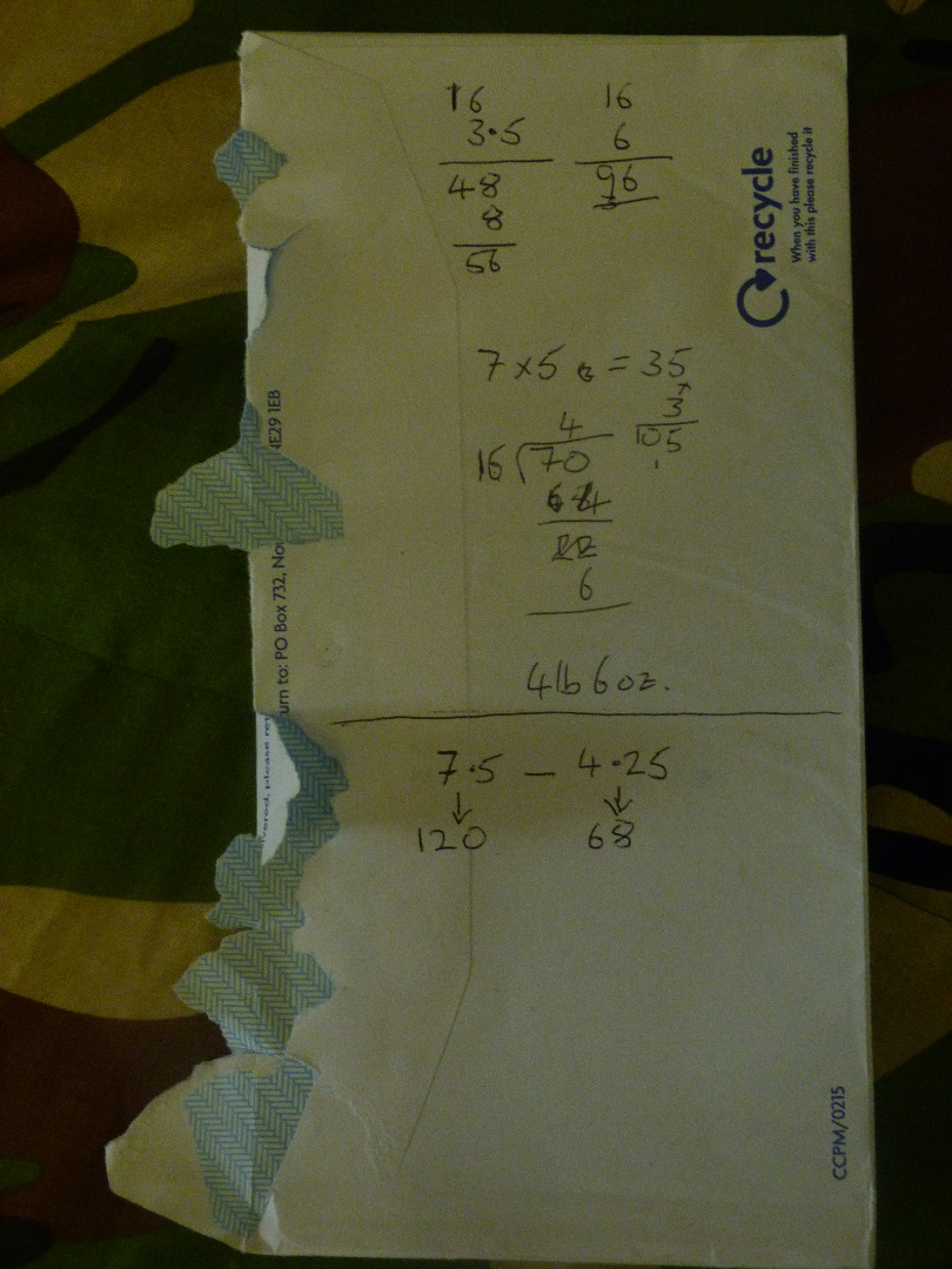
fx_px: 2237
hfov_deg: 24.0
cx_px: 476
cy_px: 634
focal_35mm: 61
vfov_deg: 31.7
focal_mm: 11
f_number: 3.3
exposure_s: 1/40
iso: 400
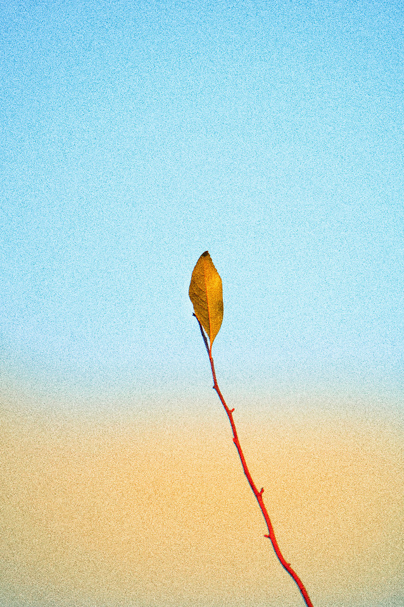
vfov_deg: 6.5
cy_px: 304
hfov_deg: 4.4
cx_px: 202
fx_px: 5314
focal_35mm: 315
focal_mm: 210
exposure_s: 1/250
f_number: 6.3
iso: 200
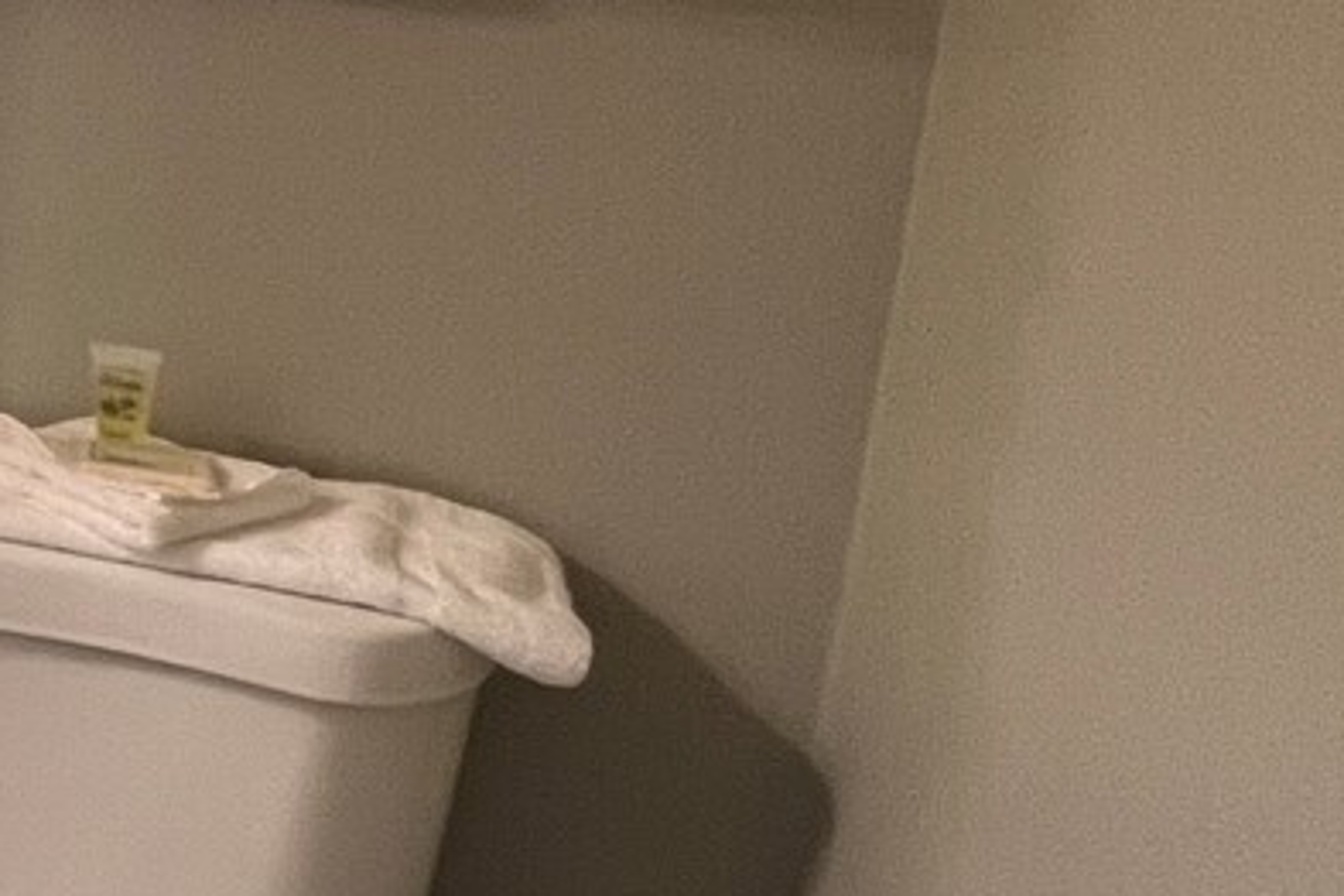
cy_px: 137
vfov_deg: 24.1
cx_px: -910
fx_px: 2053
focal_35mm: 55
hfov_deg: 23.8
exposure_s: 1/60
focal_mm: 1.57
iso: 200
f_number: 1.8
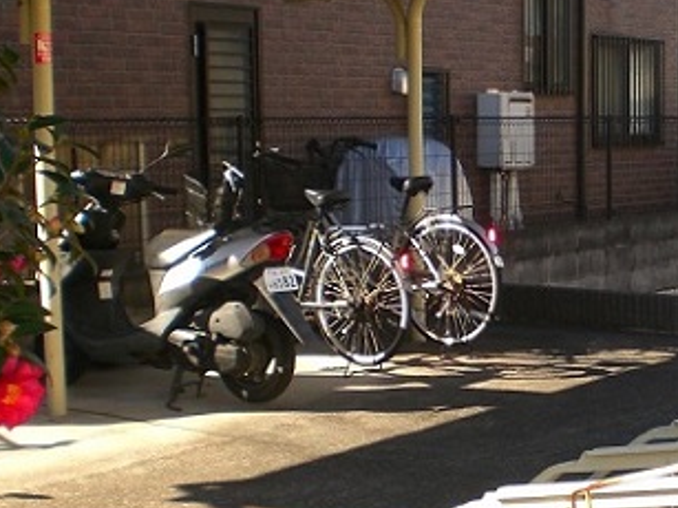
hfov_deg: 23.8
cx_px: 655
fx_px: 1547
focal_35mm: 79
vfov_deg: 18.6
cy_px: 352
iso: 50
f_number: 3.1
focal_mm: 6.3
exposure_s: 1/320
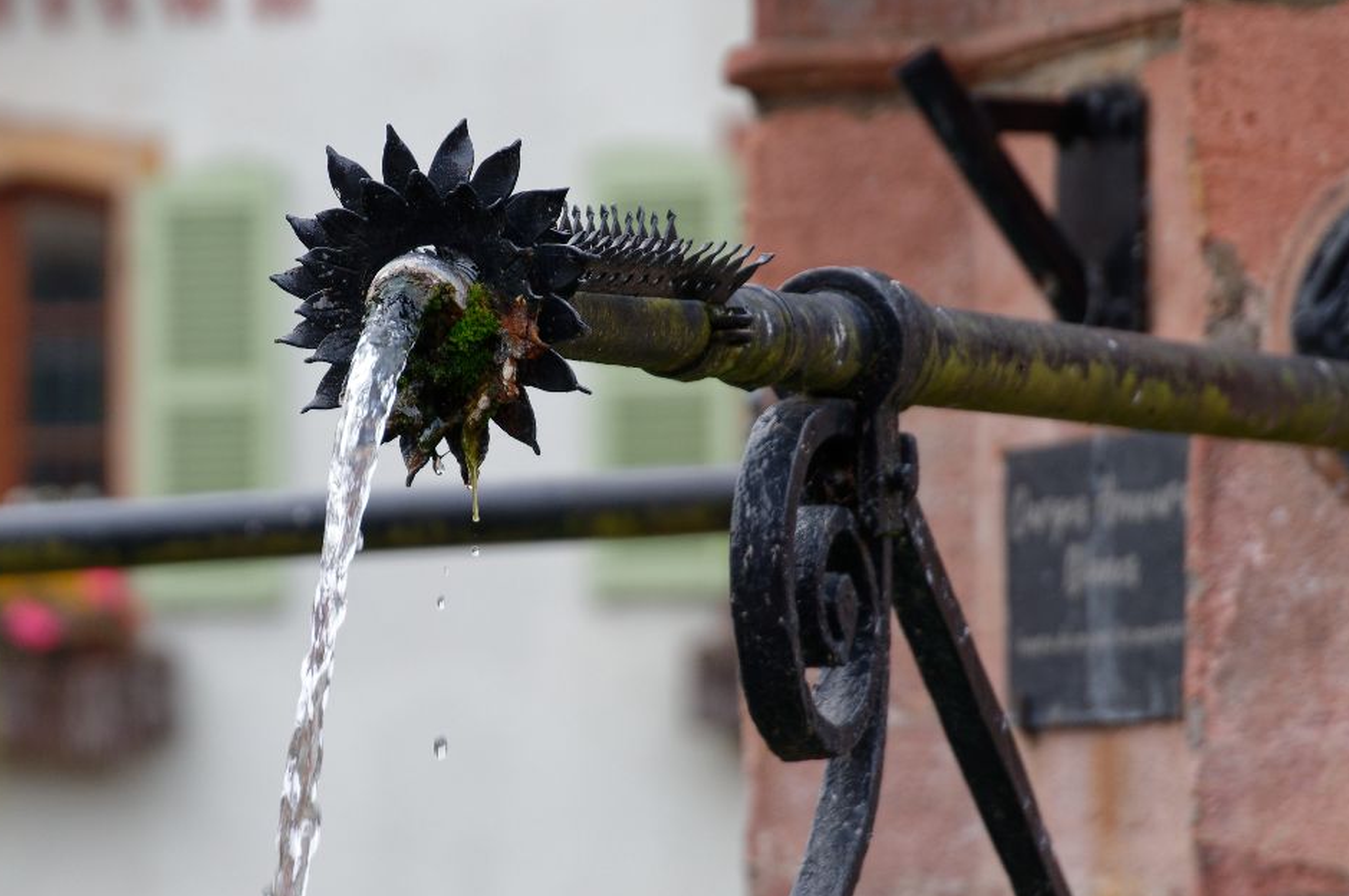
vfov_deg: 6.0
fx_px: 8572
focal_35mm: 229
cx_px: 532
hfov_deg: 9.0
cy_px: 441
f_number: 4
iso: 100
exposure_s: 1/320
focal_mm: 105
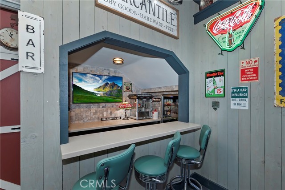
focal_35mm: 15
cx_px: 142
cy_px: 95
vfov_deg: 77.4
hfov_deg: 100.4
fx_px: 119
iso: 400
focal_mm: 10
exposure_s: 1/30
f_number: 8
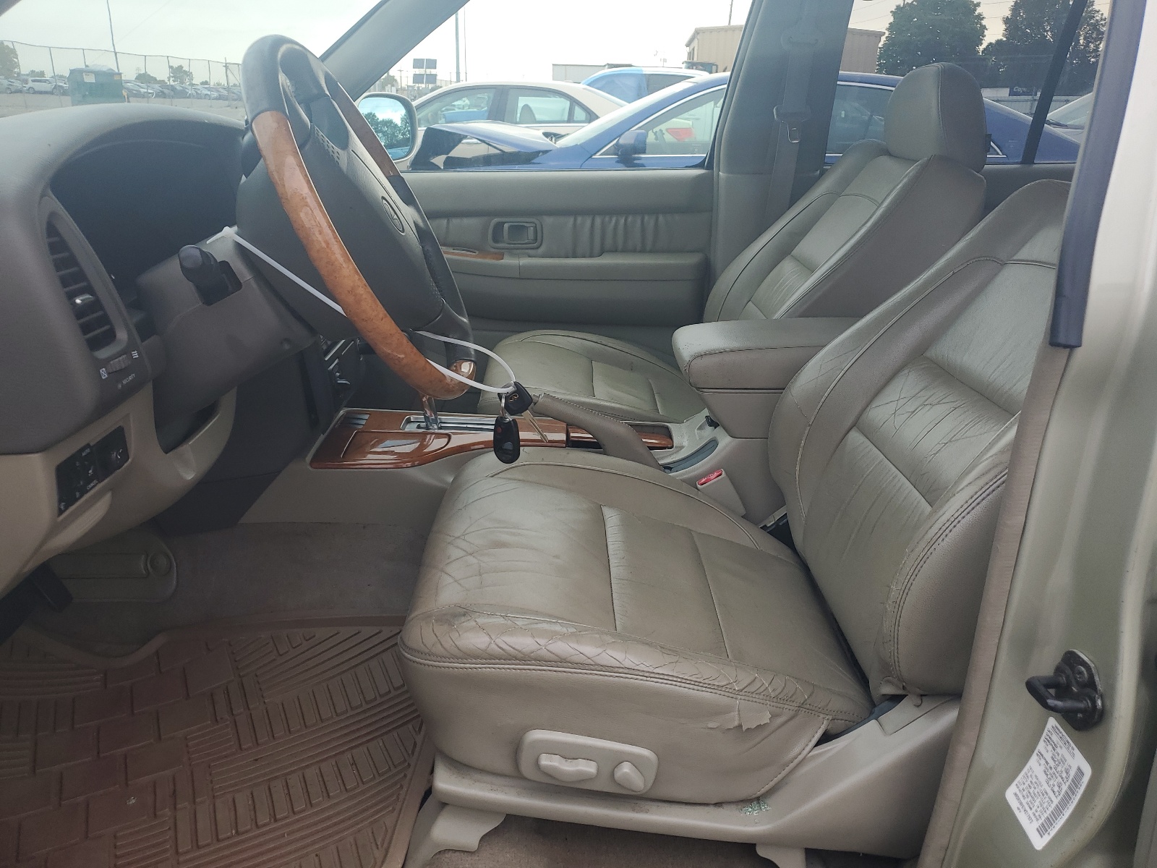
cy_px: 434
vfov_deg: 53.1
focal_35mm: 26
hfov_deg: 67.3
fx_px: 869
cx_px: 578
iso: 50
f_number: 1.5
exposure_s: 1/185
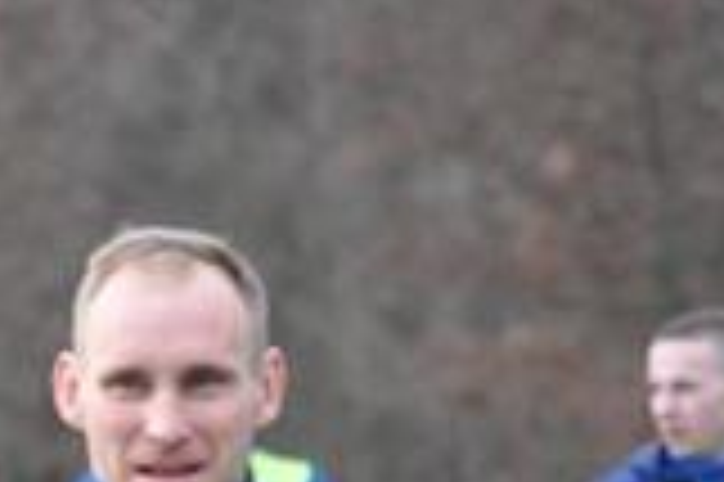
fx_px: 17217
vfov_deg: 1.6
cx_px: -18
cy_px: 752
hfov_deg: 2.4
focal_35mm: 857
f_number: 5.6
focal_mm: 180
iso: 1600
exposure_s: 1/400
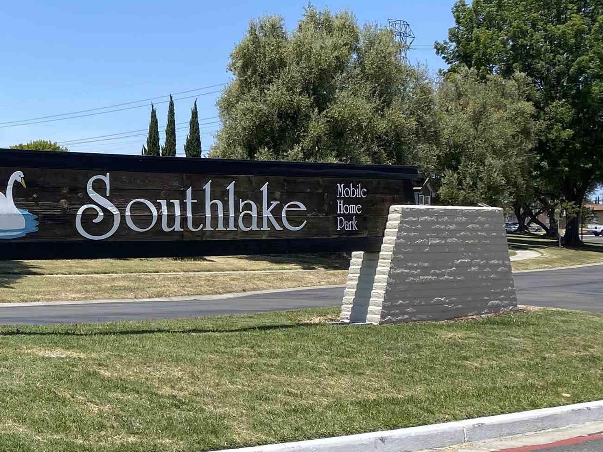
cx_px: -6
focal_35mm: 61
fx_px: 1063
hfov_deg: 29.5
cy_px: 239
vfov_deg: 24.0
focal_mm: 4.25
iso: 32
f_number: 1.8
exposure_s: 1/2571
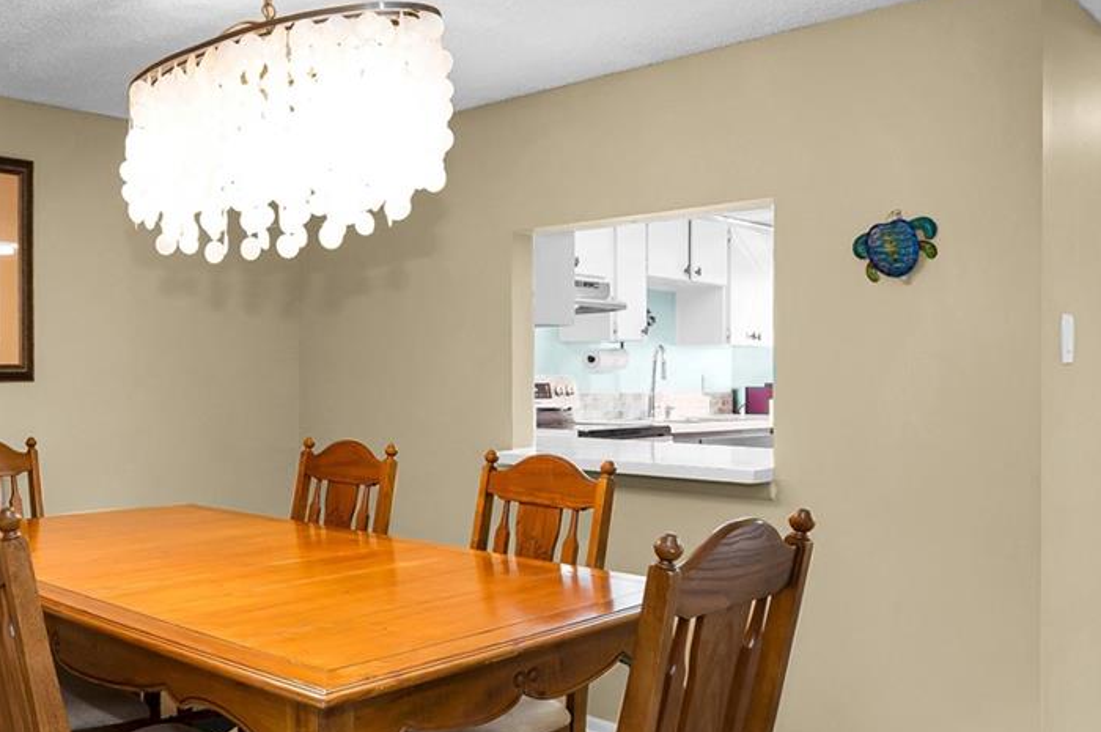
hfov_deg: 56.8
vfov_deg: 40.8
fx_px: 978
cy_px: 443
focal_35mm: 32
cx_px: 324
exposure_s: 1/13
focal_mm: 14
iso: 250
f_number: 8
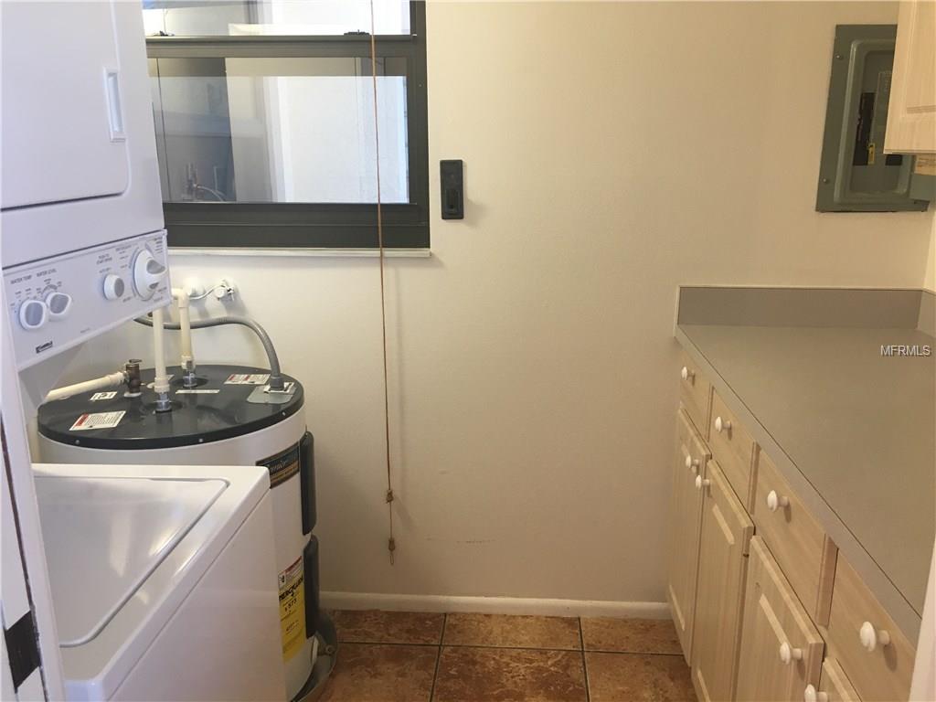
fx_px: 784
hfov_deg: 61.7
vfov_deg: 48.2
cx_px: 468
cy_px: 351
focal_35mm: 29
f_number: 2.2
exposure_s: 1/30
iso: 80
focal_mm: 4.15
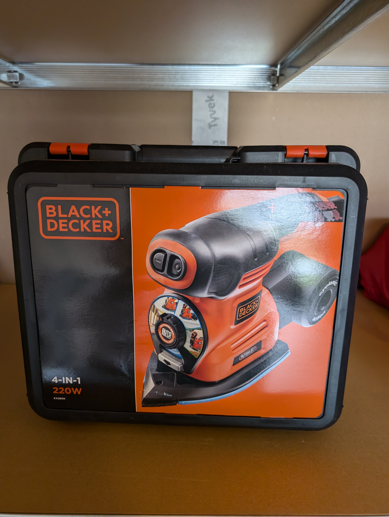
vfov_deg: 71.5
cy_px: 258
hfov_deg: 56.9
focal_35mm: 24
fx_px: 359
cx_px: 194
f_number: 1.68
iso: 211
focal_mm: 6.9
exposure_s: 1/113
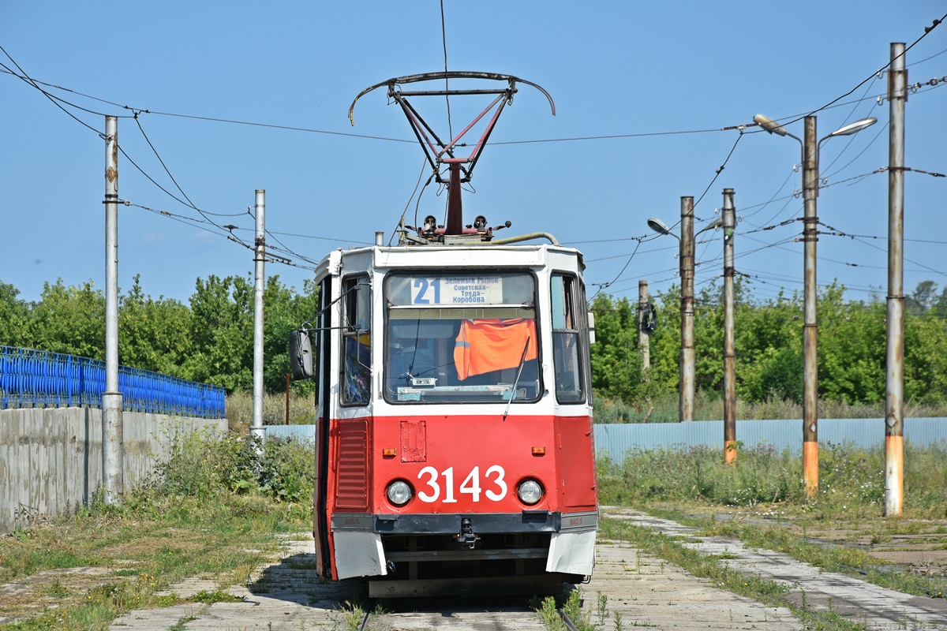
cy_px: 316
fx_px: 3867
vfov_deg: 9.3
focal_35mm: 147
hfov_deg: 14.0
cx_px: 474
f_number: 8
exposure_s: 1/500
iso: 160
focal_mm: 98
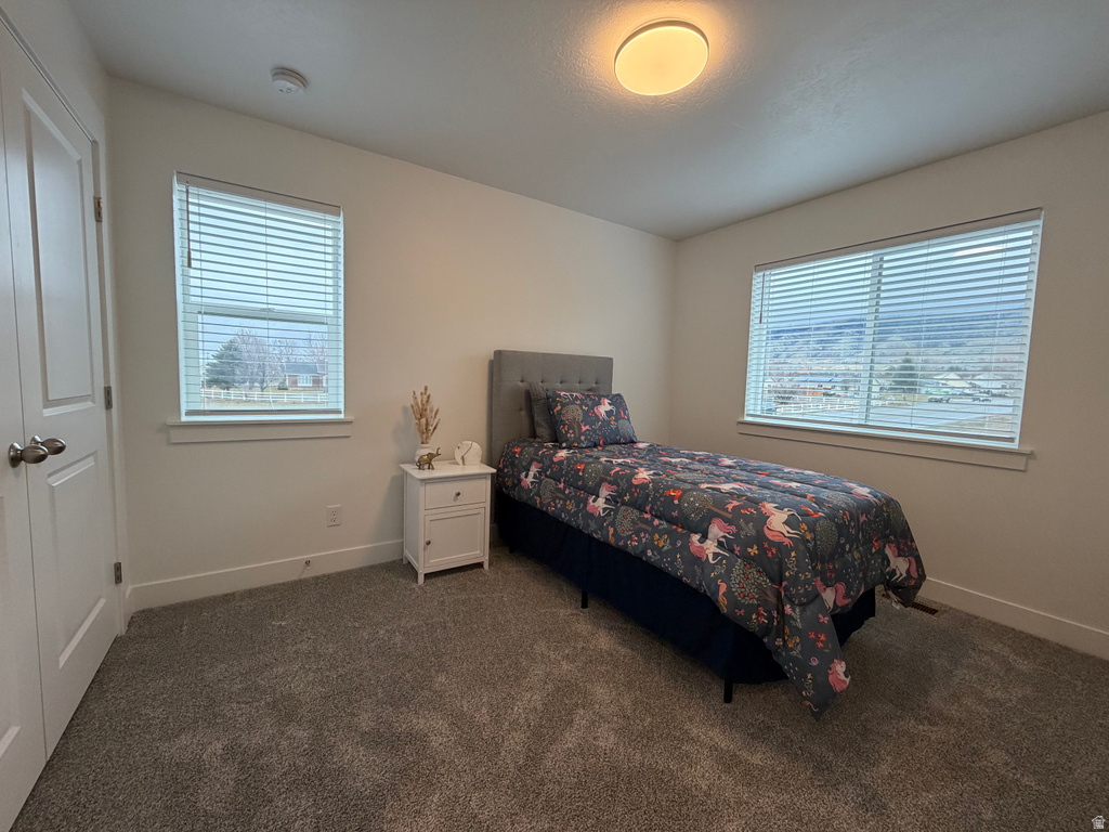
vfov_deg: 85.7
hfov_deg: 102.1
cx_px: 554
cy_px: 416
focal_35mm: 14
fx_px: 449
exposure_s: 1/120
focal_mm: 2.22
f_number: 2.2
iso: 200
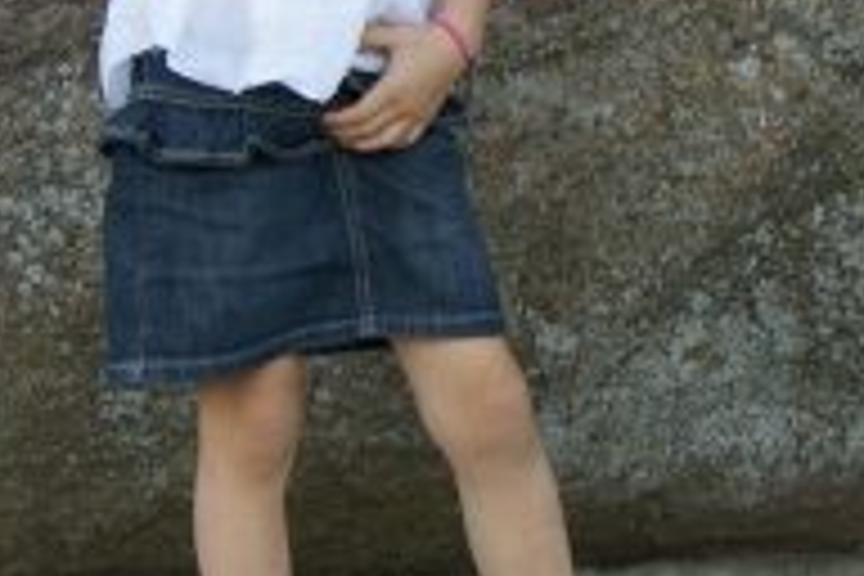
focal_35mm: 175
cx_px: 1026
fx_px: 4192
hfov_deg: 11.5
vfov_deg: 7.8
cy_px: -112
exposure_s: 1/80
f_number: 5.6
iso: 100
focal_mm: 35
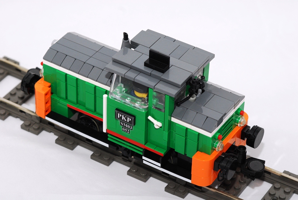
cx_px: 149
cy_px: 100
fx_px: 1057
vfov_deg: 10.8
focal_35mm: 128
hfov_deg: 16.0
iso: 320
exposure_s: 1/90
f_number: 8
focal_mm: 85
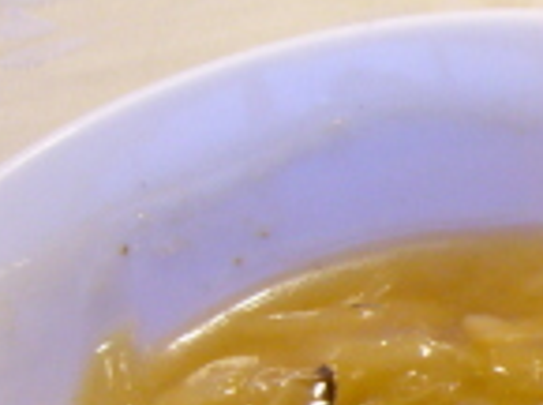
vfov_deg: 12.1
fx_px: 1893
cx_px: 899
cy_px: 332
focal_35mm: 121
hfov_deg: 14.8
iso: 200
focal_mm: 5.8
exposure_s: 1/10
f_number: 2.8
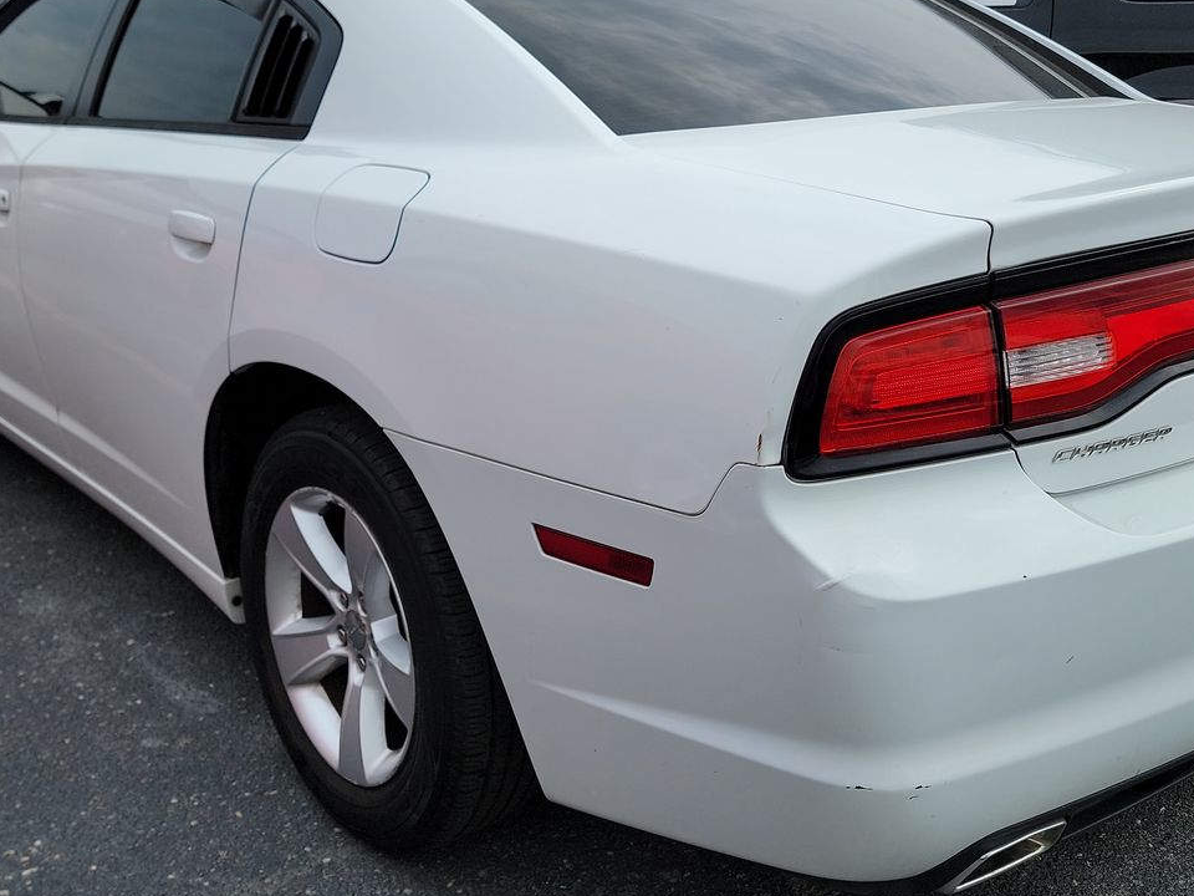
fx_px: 1380
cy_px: 423
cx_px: 634
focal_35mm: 40
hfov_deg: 46.8
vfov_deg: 35.9
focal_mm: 6.7
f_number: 1.8
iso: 50
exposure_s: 1/861
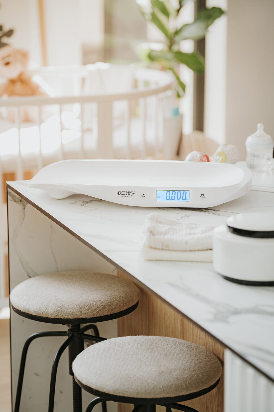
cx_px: 137
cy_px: 206
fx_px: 1198
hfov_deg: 13.0
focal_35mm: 105
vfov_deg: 19.5
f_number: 4
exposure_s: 1/160
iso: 250
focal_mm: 105
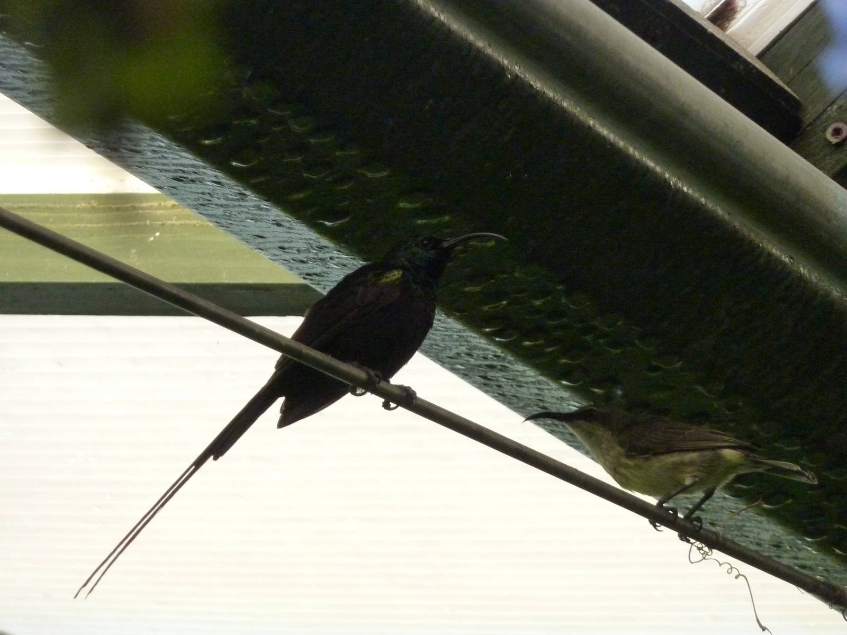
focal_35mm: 300
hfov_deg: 6.6
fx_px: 7341
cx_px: 424
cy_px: 318
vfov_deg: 5.0
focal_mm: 49.2
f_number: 4.9
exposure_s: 1/200
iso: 800
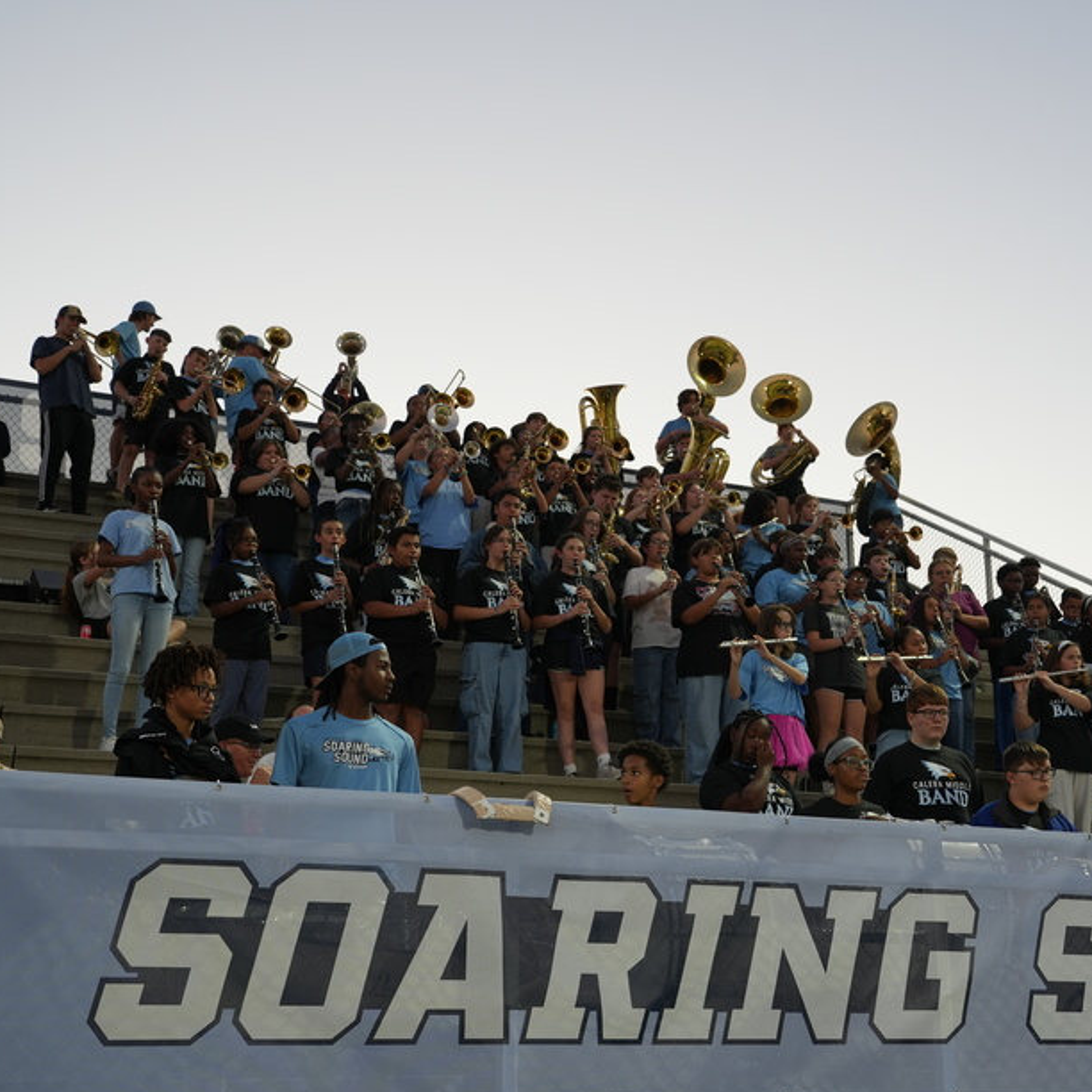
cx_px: 705
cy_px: 595
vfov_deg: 31.6
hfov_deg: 31.4
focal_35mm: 54
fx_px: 1927
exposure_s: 1/60
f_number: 4
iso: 320
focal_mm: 38
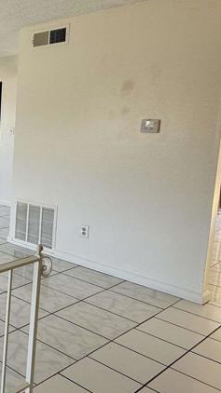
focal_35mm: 37
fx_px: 386
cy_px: 165
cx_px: -150
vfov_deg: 53.8
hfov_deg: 22.6
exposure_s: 1/99
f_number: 2.2
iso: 64
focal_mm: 2.22
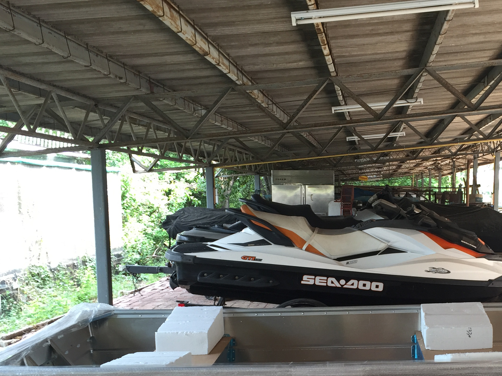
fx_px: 740
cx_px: 395
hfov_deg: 36.3
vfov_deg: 28.0
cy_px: 295
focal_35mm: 51
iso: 40
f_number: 2.2
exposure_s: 1/50
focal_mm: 4.15
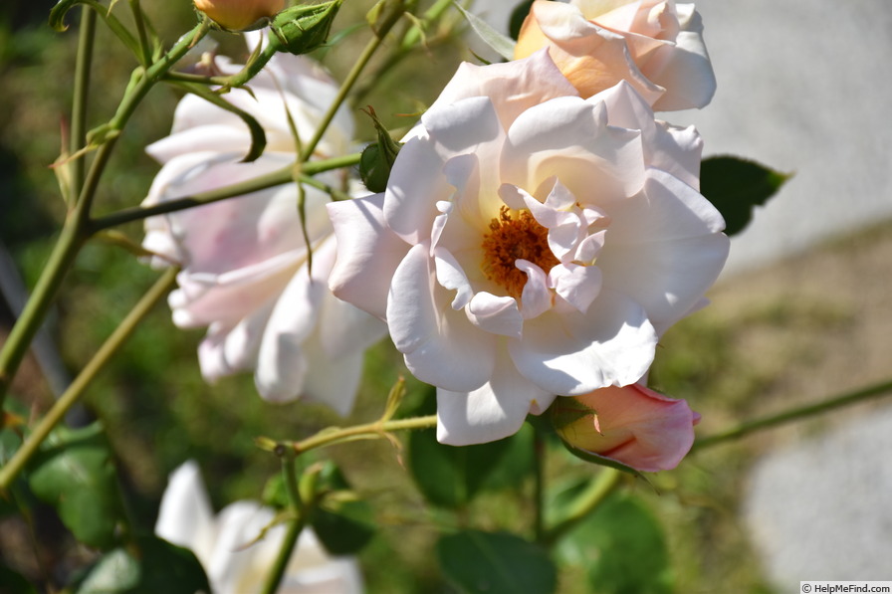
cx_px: 446
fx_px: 3716
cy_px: 297
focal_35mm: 150
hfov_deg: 13.7
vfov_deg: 9.1
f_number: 7.1
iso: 200
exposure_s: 1/800
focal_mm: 100
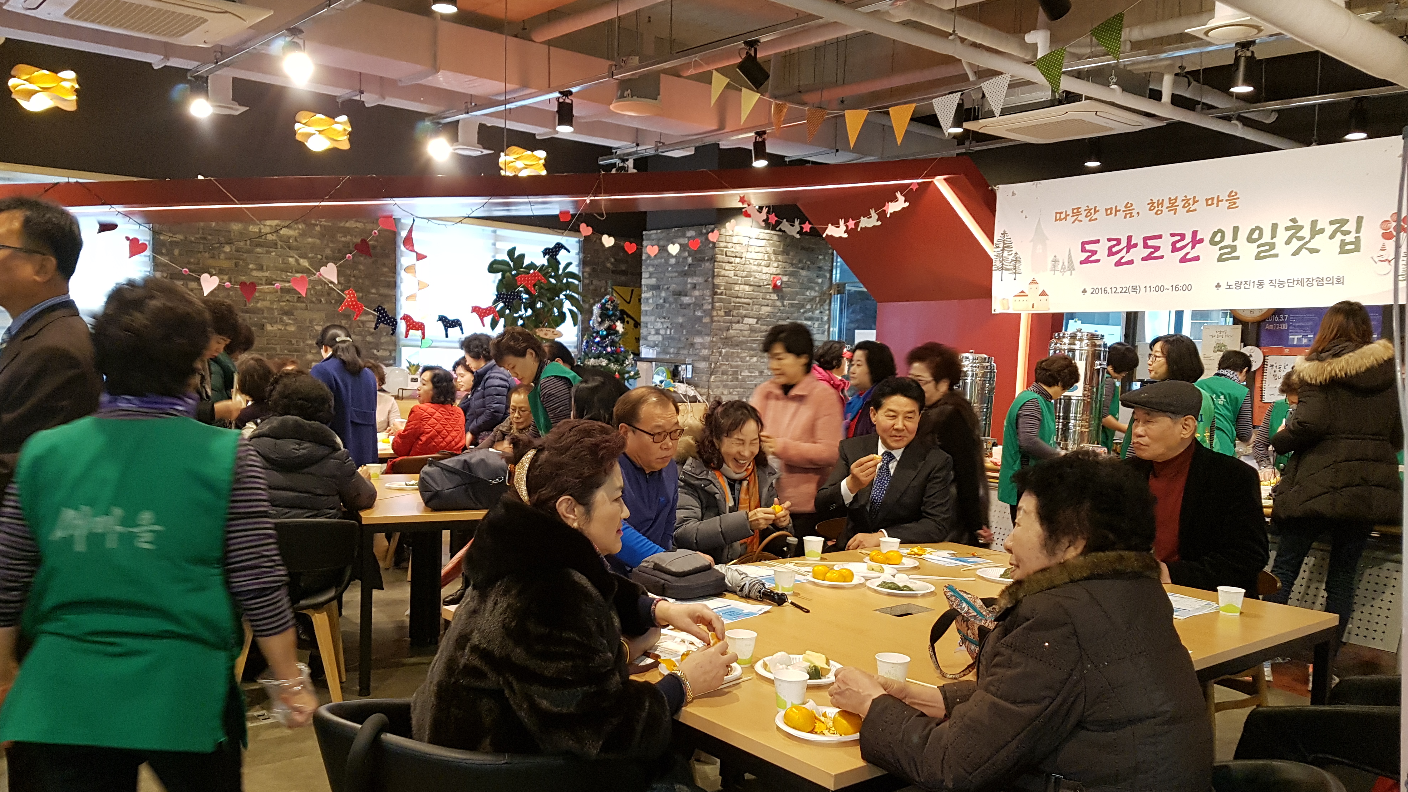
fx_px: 1083
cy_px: 425
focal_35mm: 29
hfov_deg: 66.1
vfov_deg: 40.2
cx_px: 697
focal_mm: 4.2
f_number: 1.7
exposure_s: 1/24
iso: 200
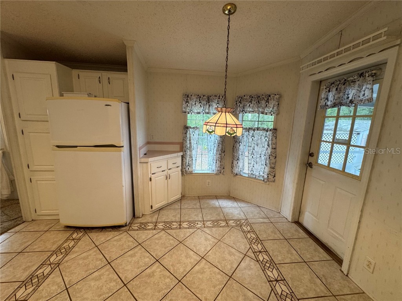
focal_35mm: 14
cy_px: 150
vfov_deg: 85.7
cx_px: 201
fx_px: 163
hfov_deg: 102.1
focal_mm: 2.22
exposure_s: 1/120
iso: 200
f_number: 2.2
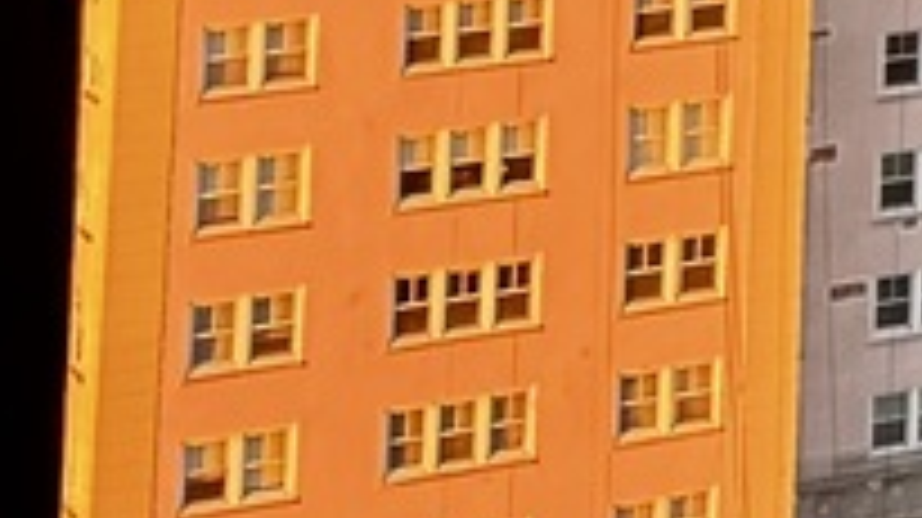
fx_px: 4495
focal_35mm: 184
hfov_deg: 8.5
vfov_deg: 5.9
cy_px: -1311
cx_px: 3216
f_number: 1.78
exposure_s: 1/164
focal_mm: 6.76
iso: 80
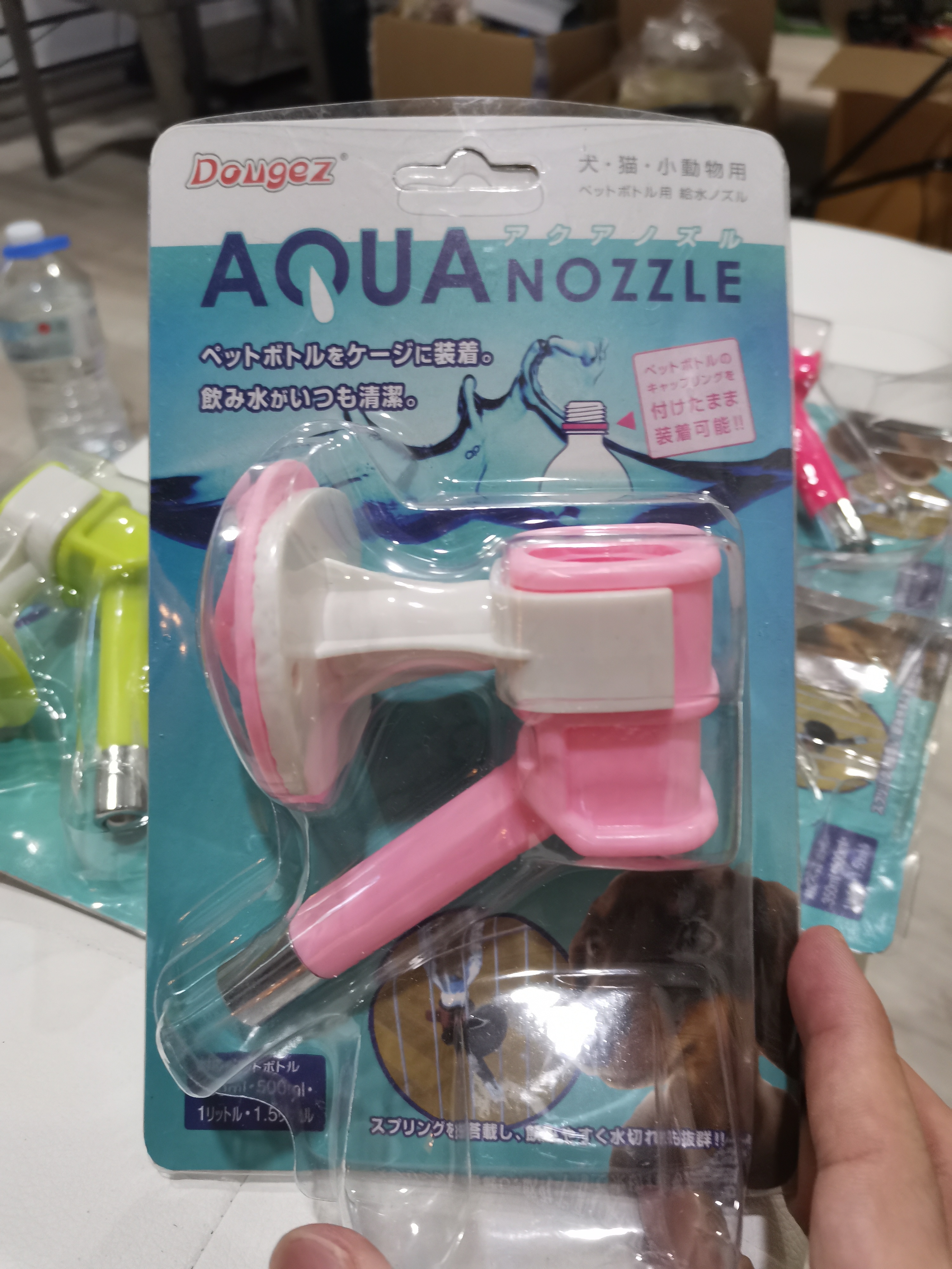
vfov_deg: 67.3
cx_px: 476
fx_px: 953
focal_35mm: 26
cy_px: 634
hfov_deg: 53.1
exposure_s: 1/33.3
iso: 400
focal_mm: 4.75
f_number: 1.8
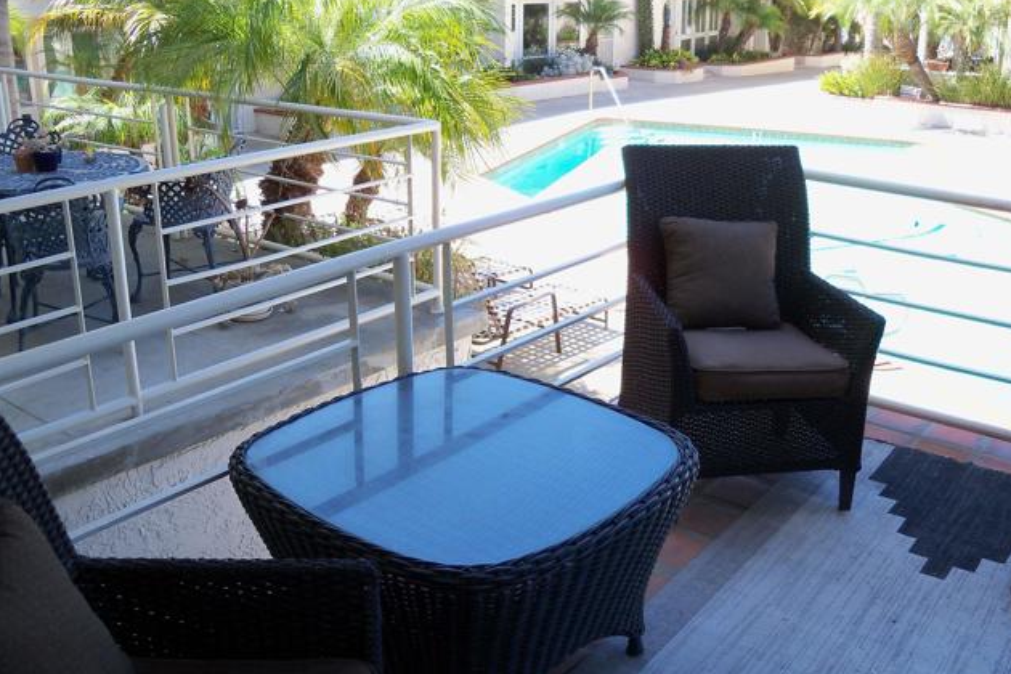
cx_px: 510
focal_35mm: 37
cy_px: 302
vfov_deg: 35.9
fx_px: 1039
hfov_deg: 51.9
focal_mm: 6.2
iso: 80
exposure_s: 1/100
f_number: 3.5
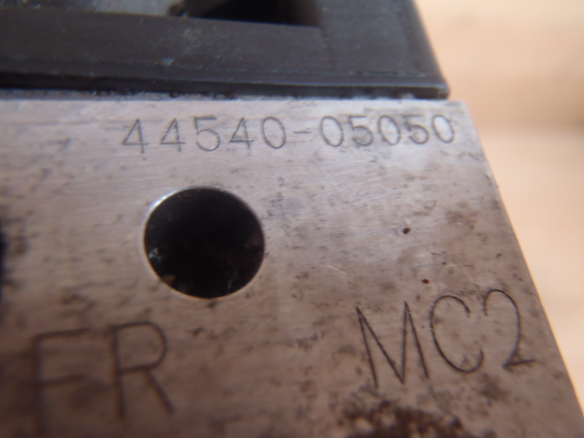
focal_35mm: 37
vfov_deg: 38.7
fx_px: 624
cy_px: 219
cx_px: 292
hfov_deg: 50.1
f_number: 4.7
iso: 200
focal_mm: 6.64
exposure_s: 1/5
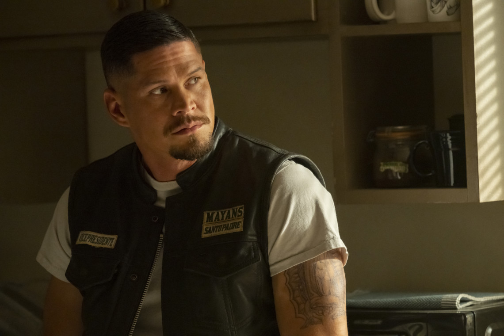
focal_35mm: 200
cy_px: 168
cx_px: 252
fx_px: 2800
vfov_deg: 6.9
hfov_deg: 10.3
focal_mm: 200
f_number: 6.3
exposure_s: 1/100
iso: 4000
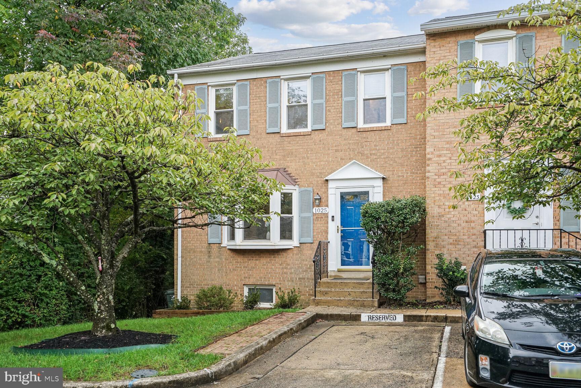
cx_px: 290
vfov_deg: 37.9
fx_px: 565
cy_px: 194
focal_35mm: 35
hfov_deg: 54.4
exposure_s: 1/160
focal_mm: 35
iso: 800
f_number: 9
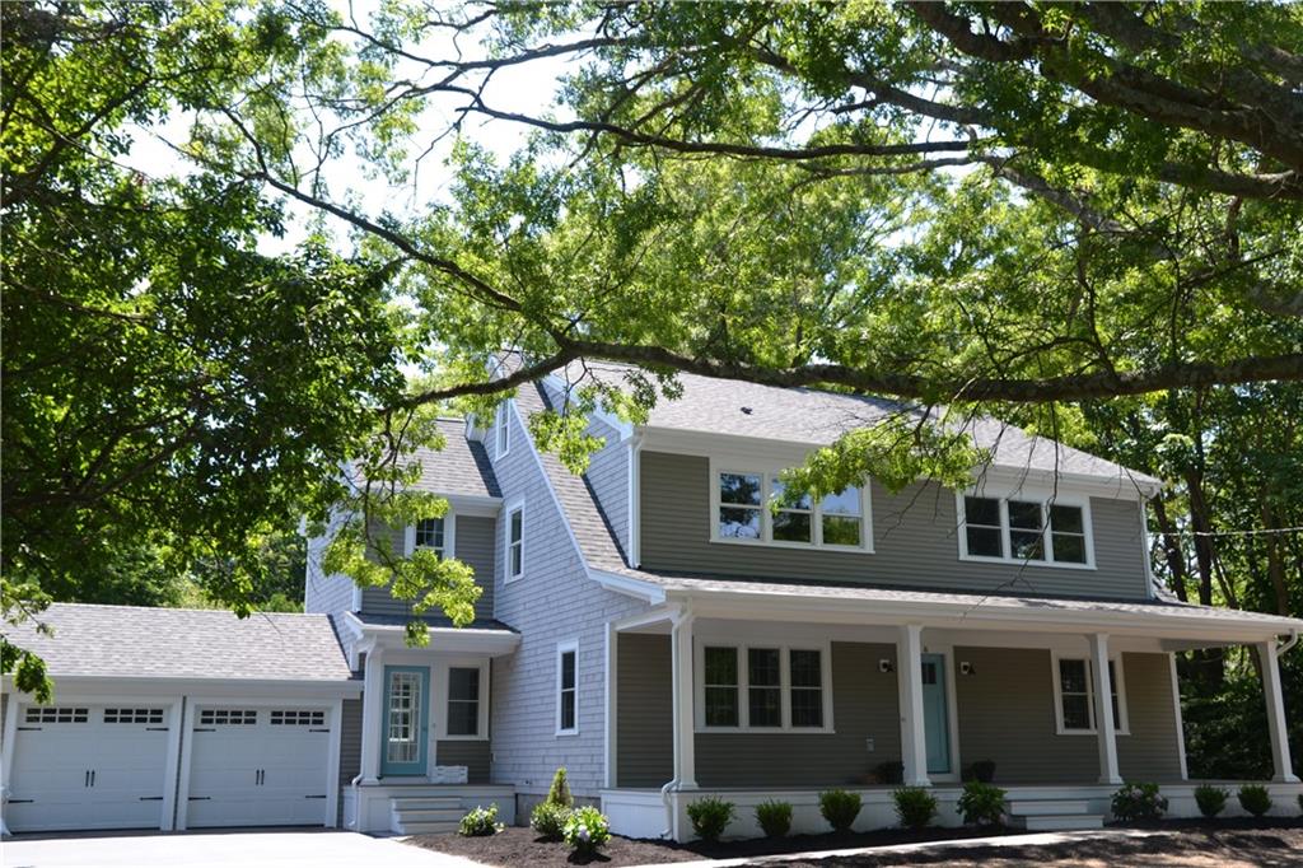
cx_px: 652
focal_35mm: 36
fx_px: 1303
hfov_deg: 53.1
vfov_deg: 36.8
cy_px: 434
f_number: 5.6
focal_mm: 24
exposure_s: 1/125
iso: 100
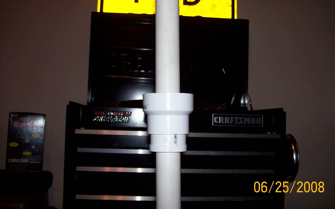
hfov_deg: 50.4
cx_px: 171
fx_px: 356
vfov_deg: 32.7
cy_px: 90
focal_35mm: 39
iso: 80
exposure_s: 1/64
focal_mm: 6
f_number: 2.7
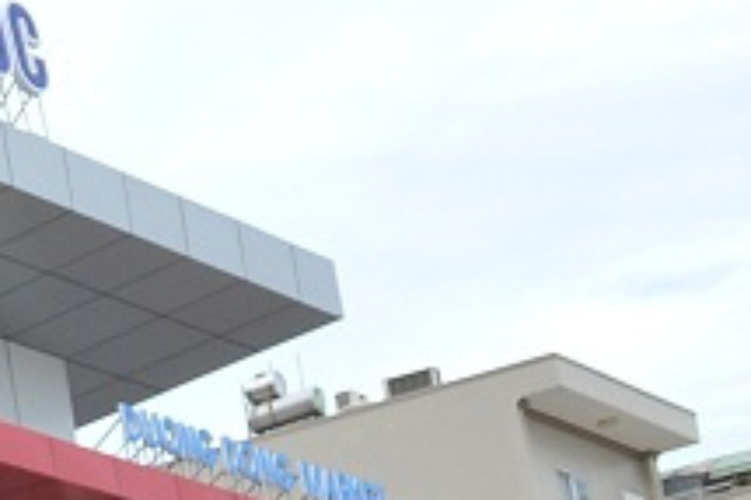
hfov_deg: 11.6
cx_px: -1216
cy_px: 703
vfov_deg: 10.0
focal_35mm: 134
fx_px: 2793
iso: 640
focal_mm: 24
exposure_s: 1/1000
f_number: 4.5
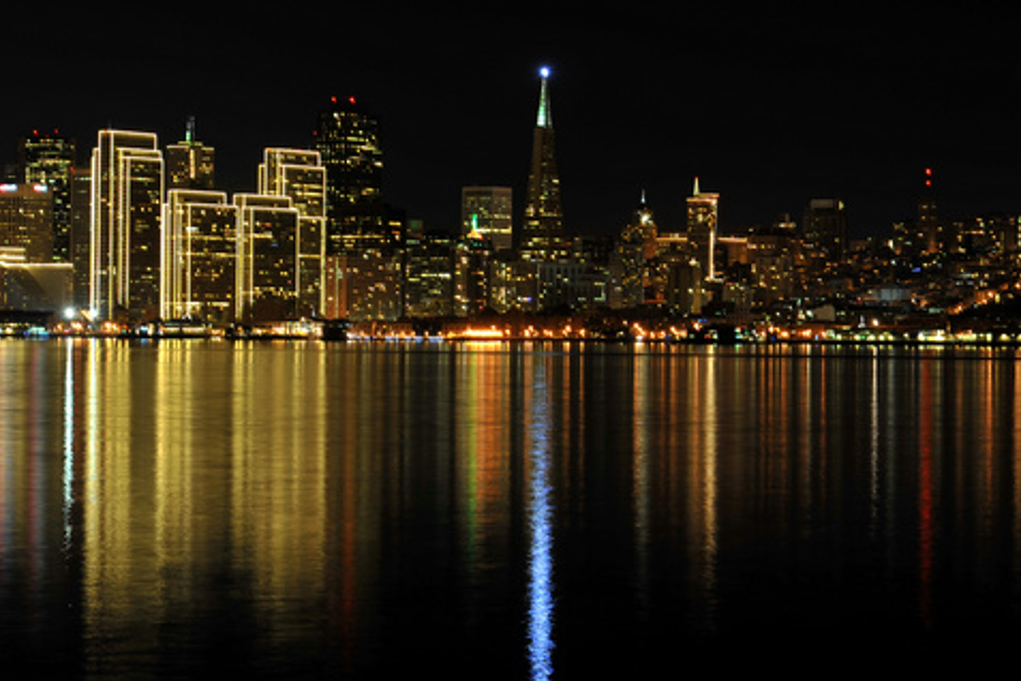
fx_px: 3743
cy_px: 286
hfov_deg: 15.5
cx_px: 313
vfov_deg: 10.4
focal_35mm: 132
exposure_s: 13
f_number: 8
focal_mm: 70
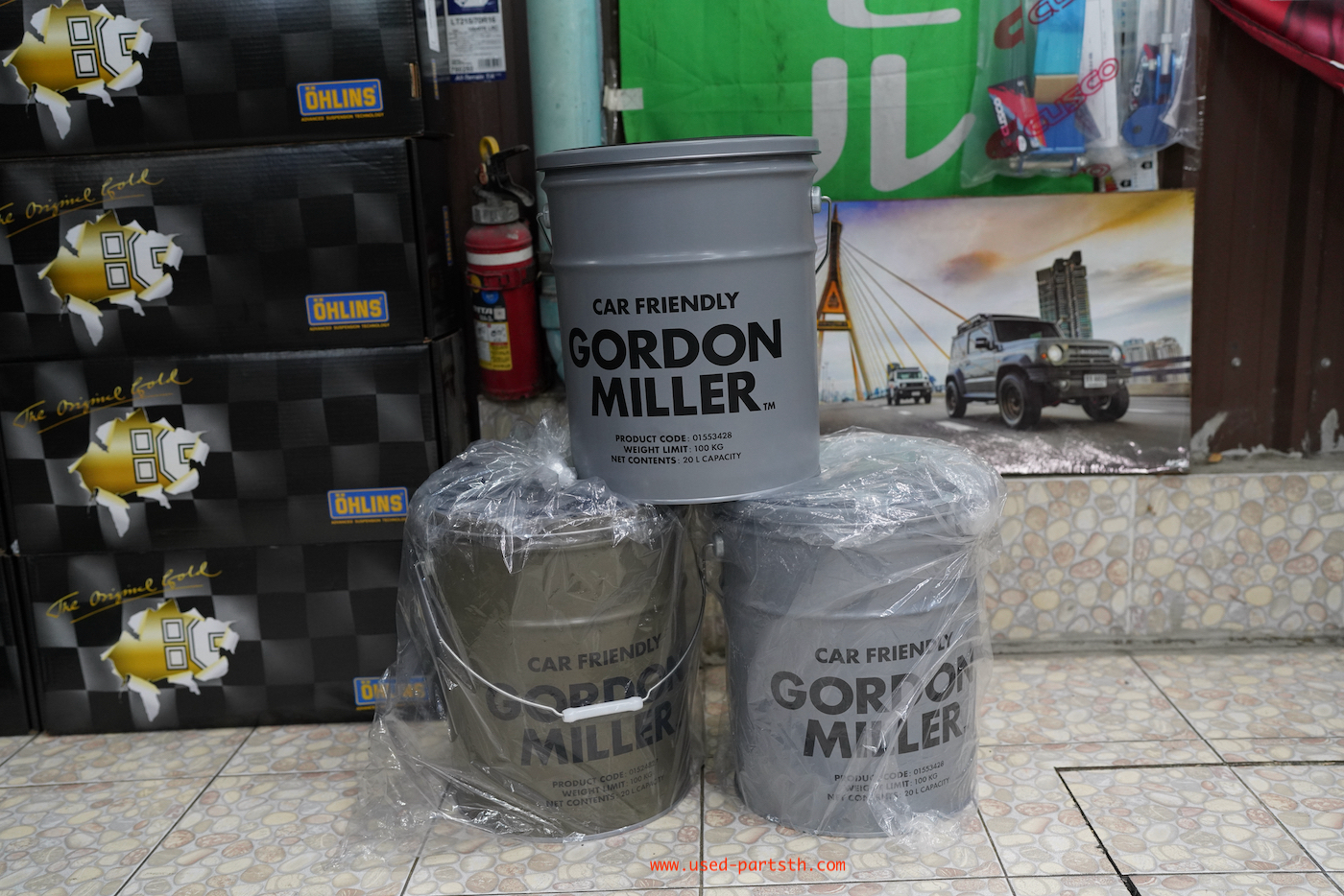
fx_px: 1307
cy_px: 448
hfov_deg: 54.4
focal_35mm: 35
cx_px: 672
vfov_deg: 37.9
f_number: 2.8
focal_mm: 35
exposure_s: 1/160
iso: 1600
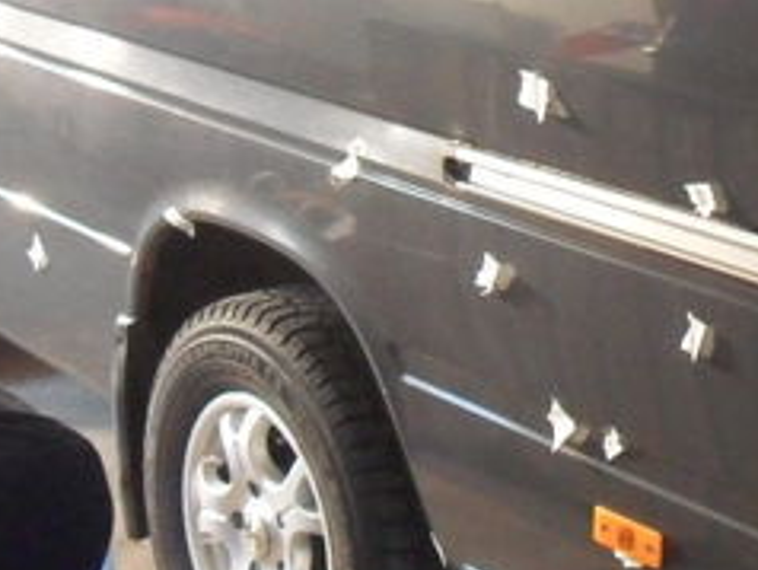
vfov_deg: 15.7
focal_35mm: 94
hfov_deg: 20.2
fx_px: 2060
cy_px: 150
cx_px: 764
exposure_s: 1/30
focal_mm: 6.2
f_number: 2.8
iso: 640
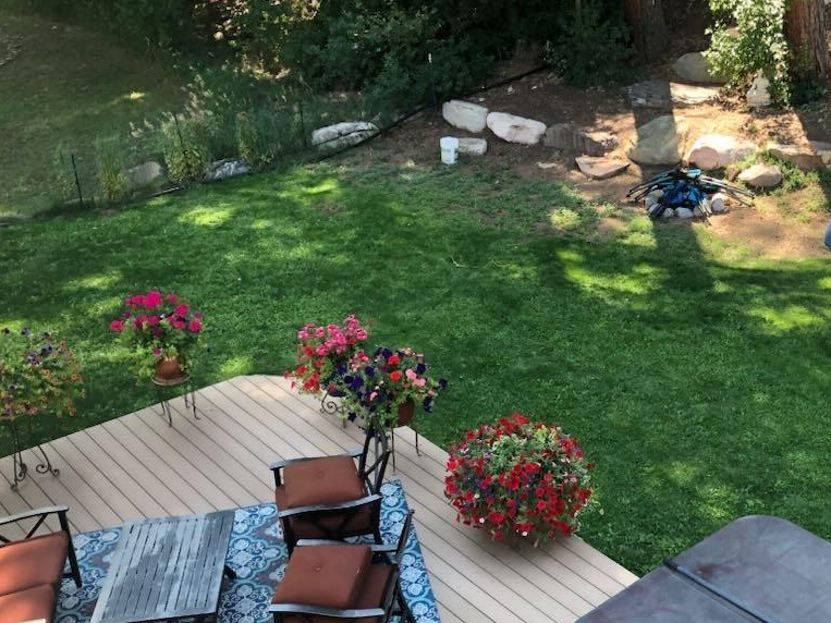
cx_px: 599
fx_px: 1128
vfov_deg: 30.9
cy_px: 339
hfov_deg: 39.6
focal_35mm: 47
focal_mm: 4
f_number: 1.8
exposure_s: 1/120
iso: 40
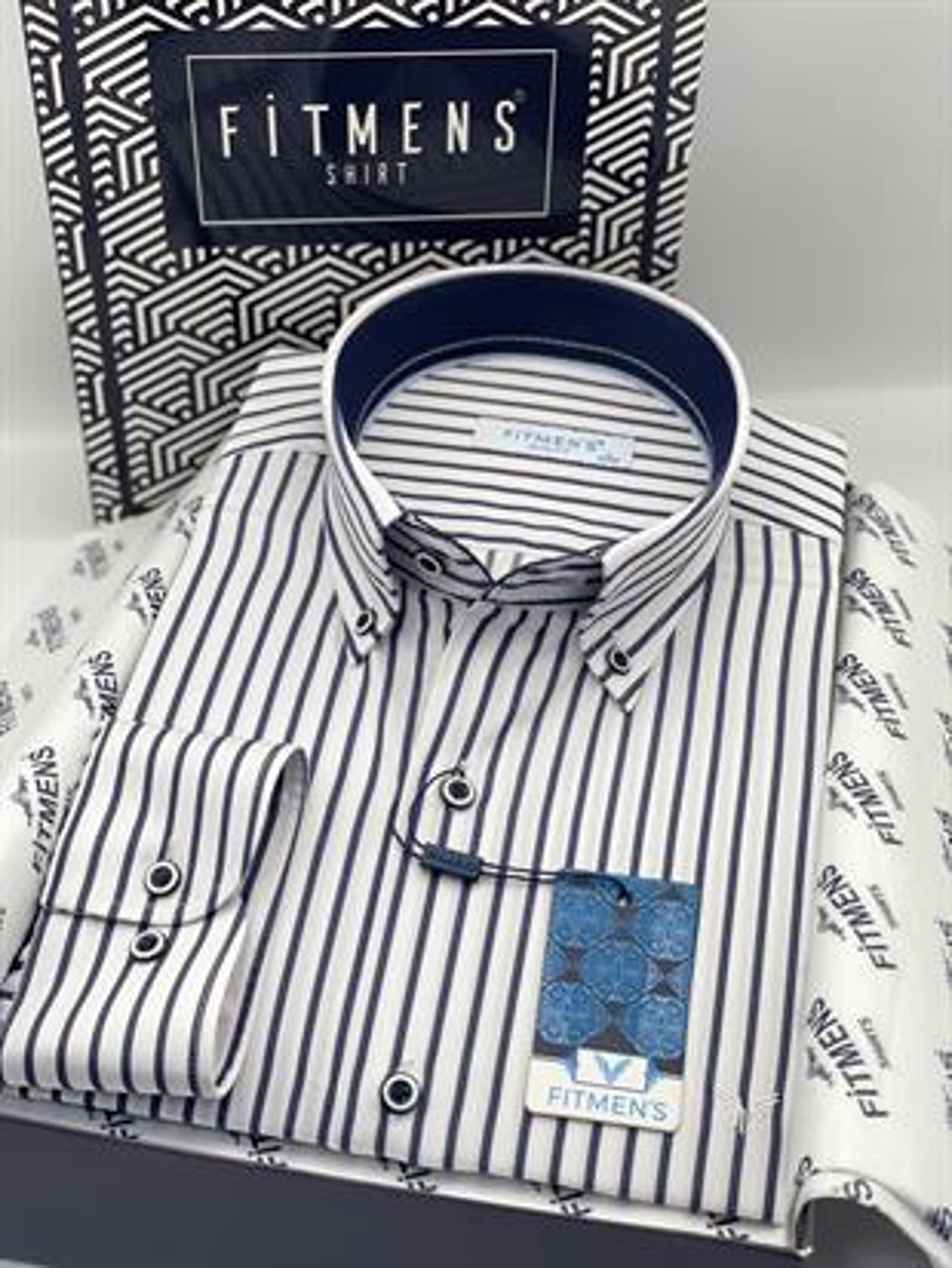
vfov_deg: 36.8
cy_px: 634
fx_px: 1906
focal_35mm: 52
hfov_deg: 28.0
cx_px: 476
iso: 25
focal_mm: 6
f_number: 2
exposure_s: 1/122
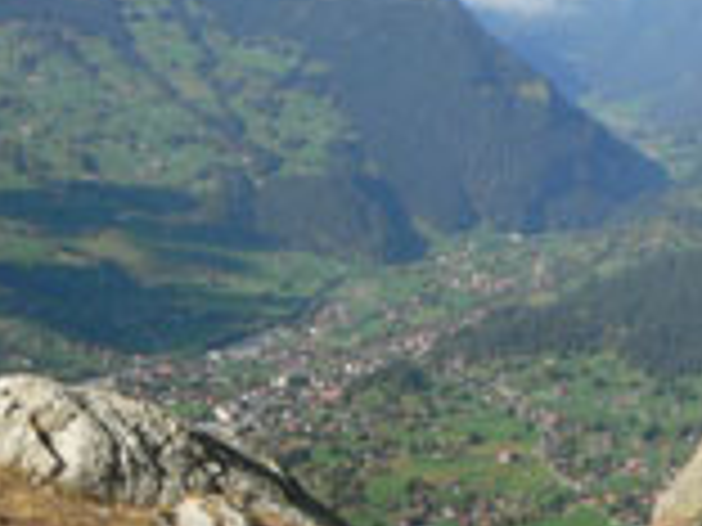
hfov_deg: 15.9
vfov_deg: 12.0
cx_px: 248
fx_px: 2515
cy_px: 256
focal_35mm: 124
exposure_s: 1/200
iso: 100
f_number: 8
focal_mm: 7.1
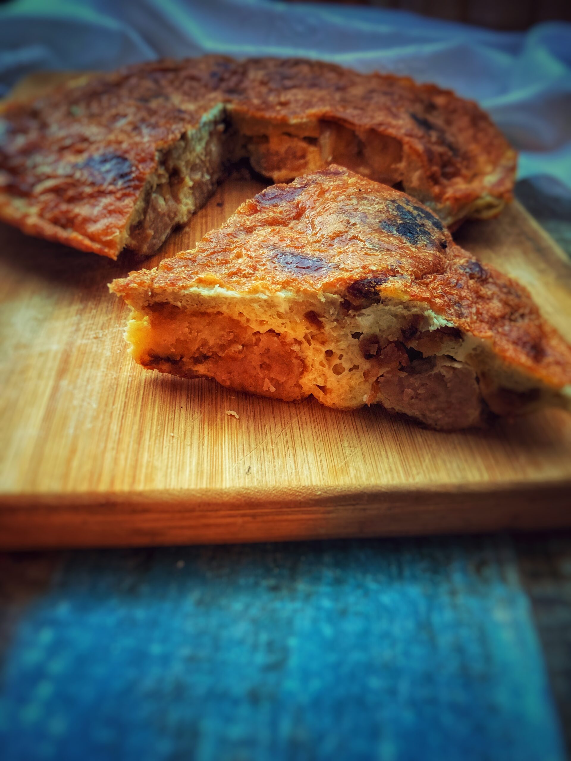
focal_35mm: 28
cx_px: 286
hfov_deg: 49.7
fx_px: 616
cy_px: 380
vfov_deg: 63.4
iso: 400
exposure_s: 1/39
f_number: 1.8
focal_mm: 3.99
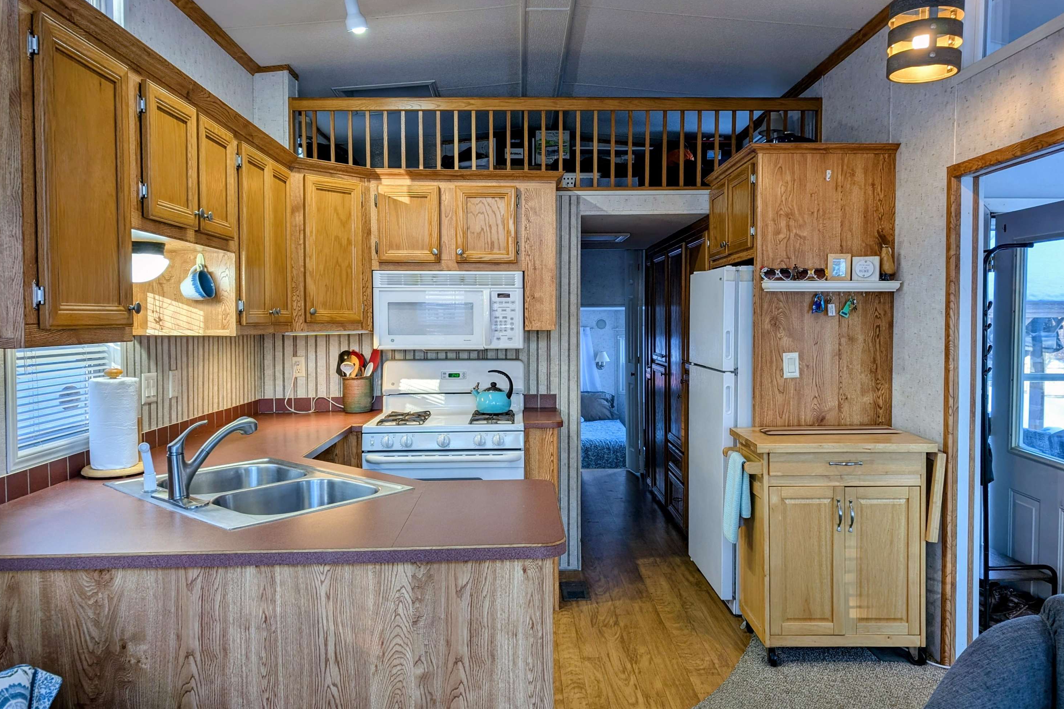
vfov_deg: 49.5
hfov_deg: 69.4
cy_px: 351
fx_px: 768
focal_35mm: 26
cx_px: 543
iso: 21
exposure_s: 1/24
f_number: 1.68
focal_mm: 6.9
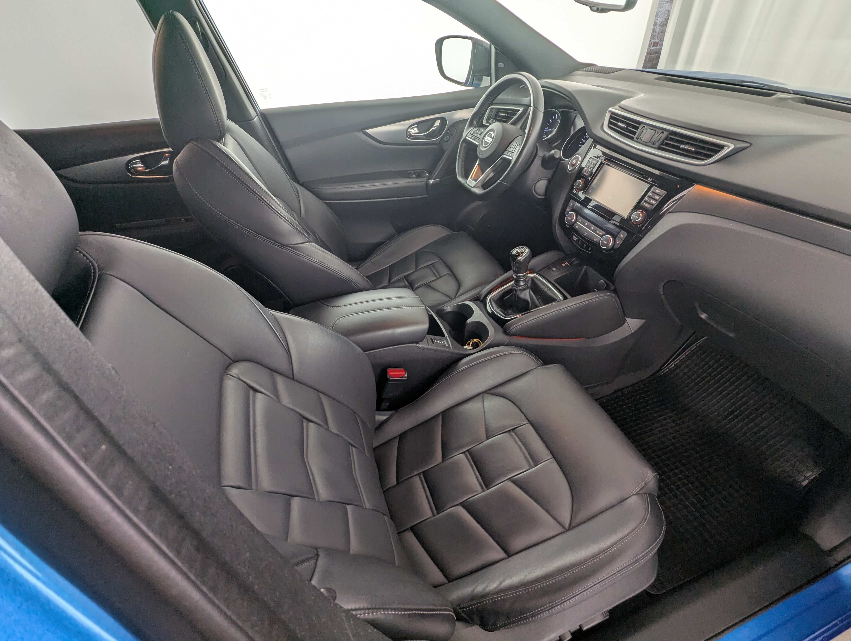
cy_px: 320
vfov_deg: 78.2
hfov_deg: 94.4
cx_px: 426
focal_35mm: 16
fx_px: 394
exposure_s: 1/41.2
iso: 51
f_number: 2.2
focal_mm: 2.35
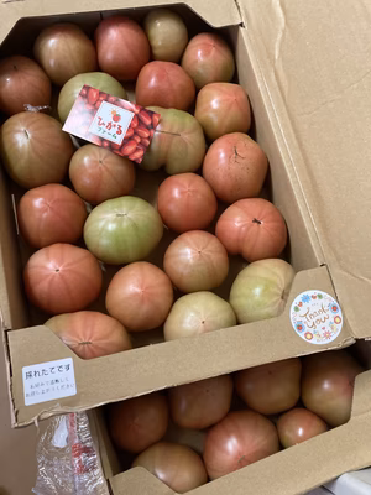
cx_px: 186
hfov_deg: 49.7
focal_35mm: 28
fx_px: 400
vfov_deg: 63.4
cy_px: 248
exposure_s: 1/25
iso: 400
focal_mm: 3.99
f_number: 1.8
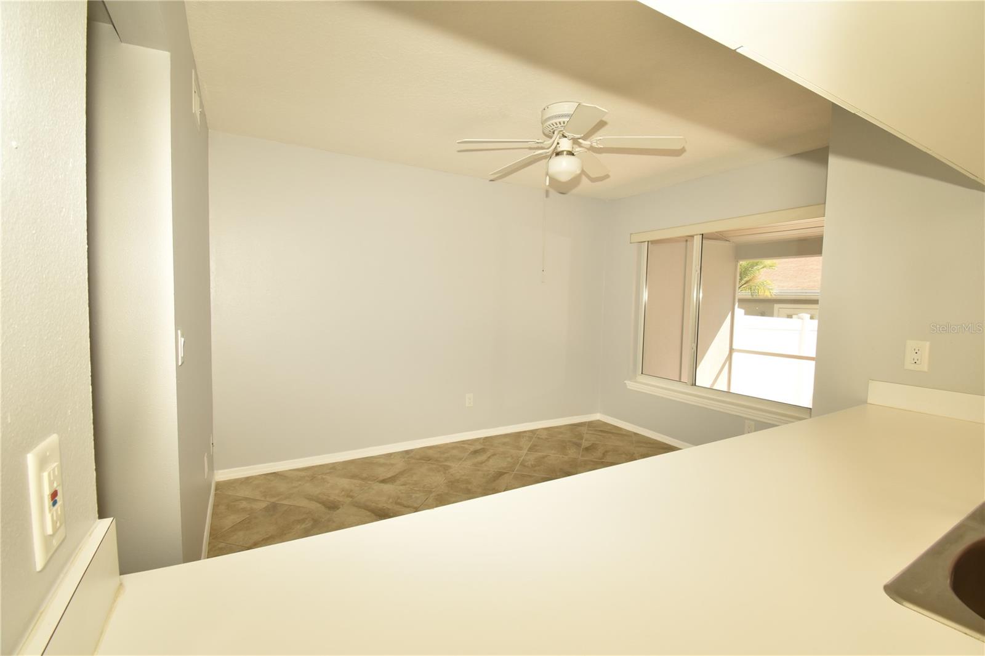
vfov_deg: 77.3
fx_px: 410
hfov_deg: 100.4
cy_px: 328
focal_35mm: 15
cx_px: 492
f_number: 10
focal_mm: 10
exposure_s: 1/80
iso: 400
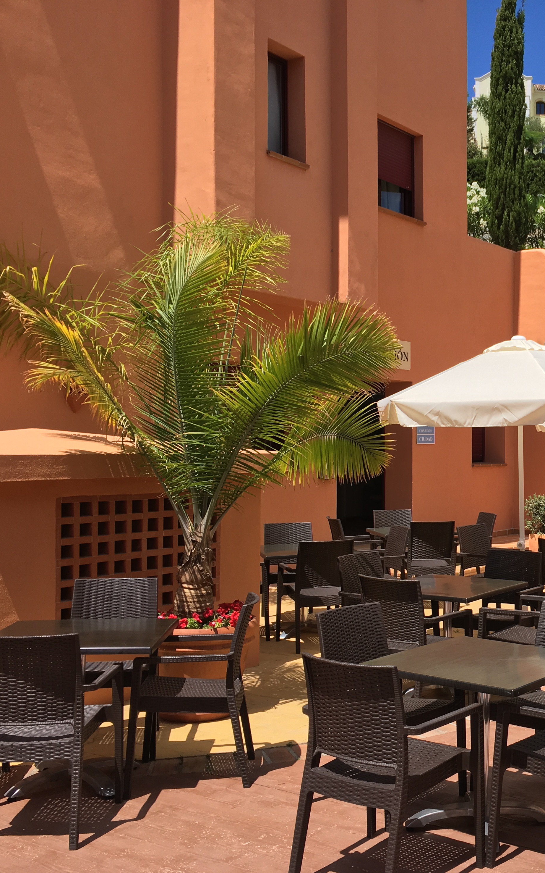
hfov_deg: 28.8
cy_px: 446
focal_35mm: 42
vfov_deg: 47.2
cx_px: 531
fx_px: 998
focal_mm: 4.15
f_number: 2.2
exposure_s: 1/1538
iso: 25
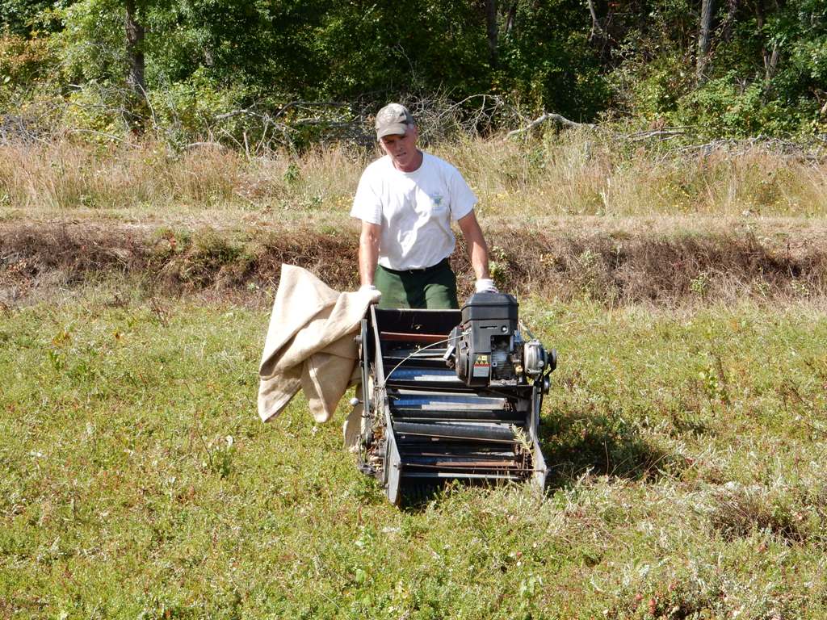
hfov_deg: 23.3
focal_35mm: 84
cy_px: 310
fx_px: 2007
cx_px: 414
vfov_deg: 17.6
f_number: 5
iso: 125
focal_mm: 14.9
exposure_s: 1/400
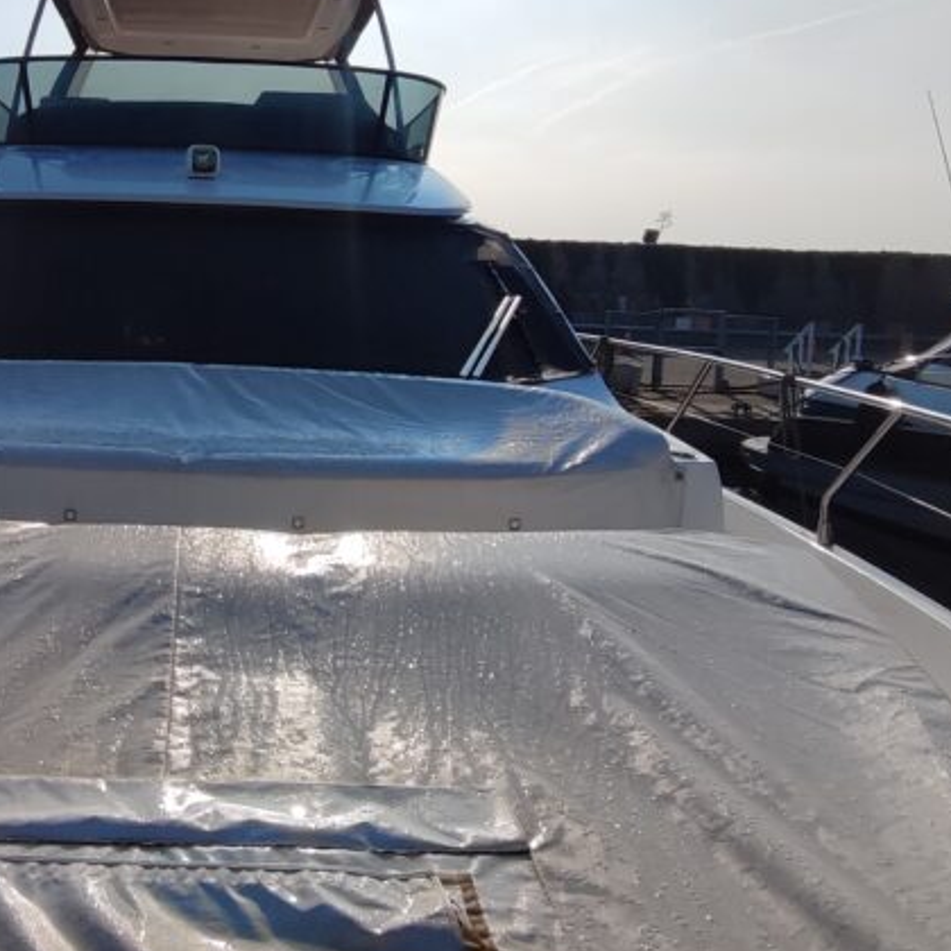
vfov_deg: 56.2
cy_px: 326
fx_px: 870
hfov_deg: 53.9
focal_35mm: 28
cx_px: 206
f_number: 2.2
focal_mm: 1.66
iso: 51
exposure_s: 1/5339
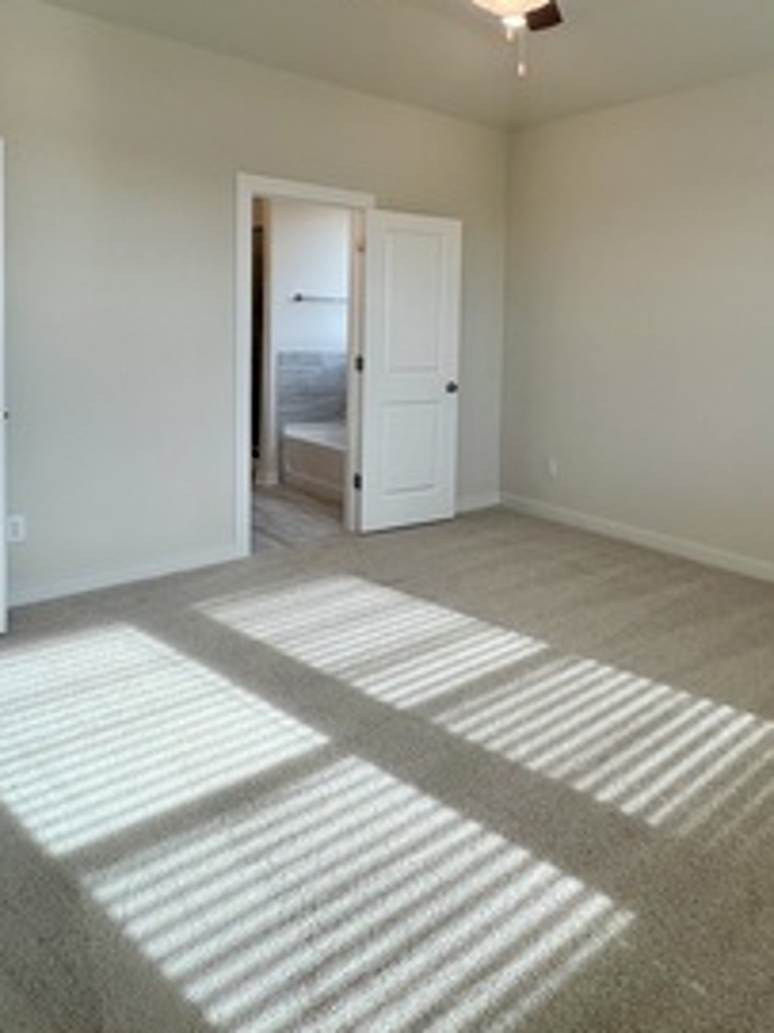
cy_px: 374
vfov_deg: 72.4
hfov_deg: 58.3
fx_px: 686
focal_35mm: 23
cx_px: 473
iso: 32
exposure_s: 1/164
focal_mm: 1.57
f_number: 1.8
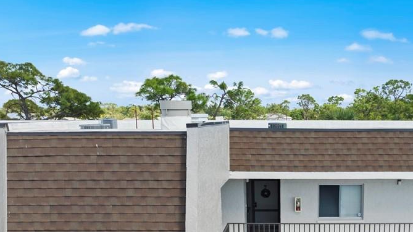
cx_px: 304
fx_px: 438
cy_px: 202
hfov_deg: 48.7
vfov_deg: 28.7
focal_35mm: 40
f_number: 2.8
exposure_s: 1/640
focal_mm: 12.29
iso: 110
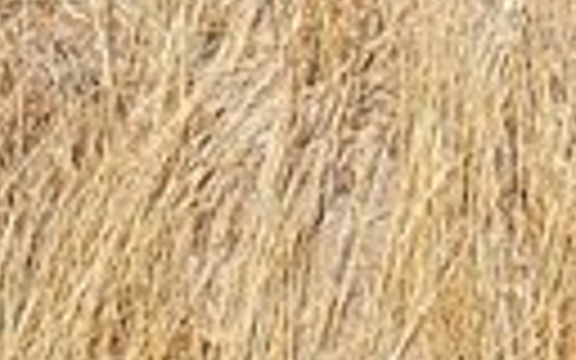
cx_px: -90
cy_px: -1251
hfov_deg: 18.1
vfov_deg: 7.1
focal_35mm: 110
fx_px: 1727
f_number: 2.2
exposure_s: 1/1704
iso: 50
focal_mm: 2.2
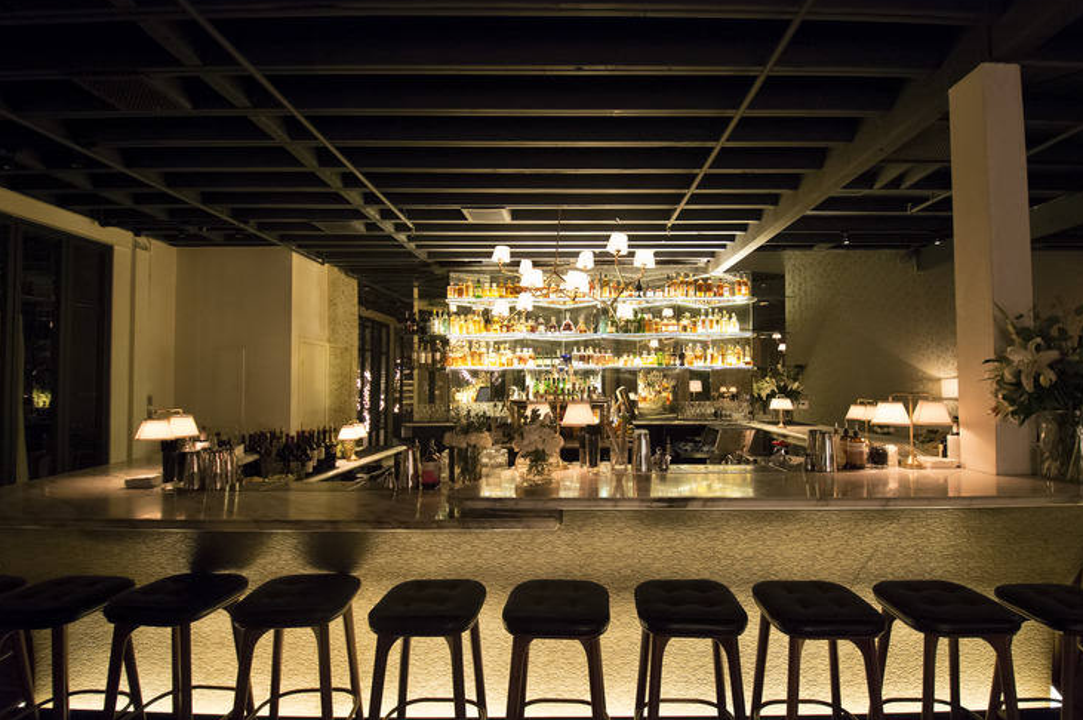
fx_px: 481
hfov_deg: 96.7
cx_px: 576
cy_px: 361
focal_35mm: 16
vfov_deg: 73.6
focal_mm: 10
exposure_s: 1/8
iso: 3200
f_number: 3.5
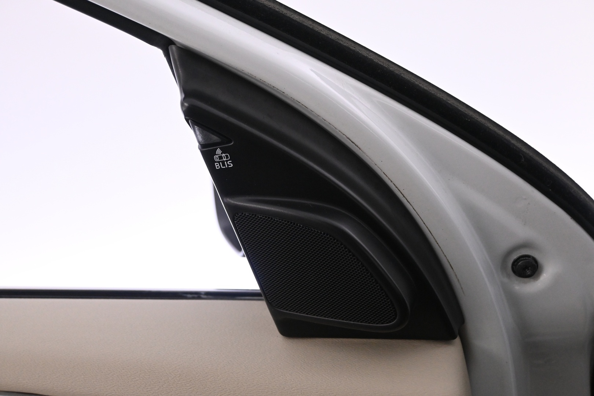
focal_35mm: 41
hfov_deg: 47.2
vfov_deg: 32.4
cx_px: 297
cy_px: 198
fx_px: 681
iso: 2500
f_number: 4.5
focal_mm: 27.5
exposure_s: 1/80
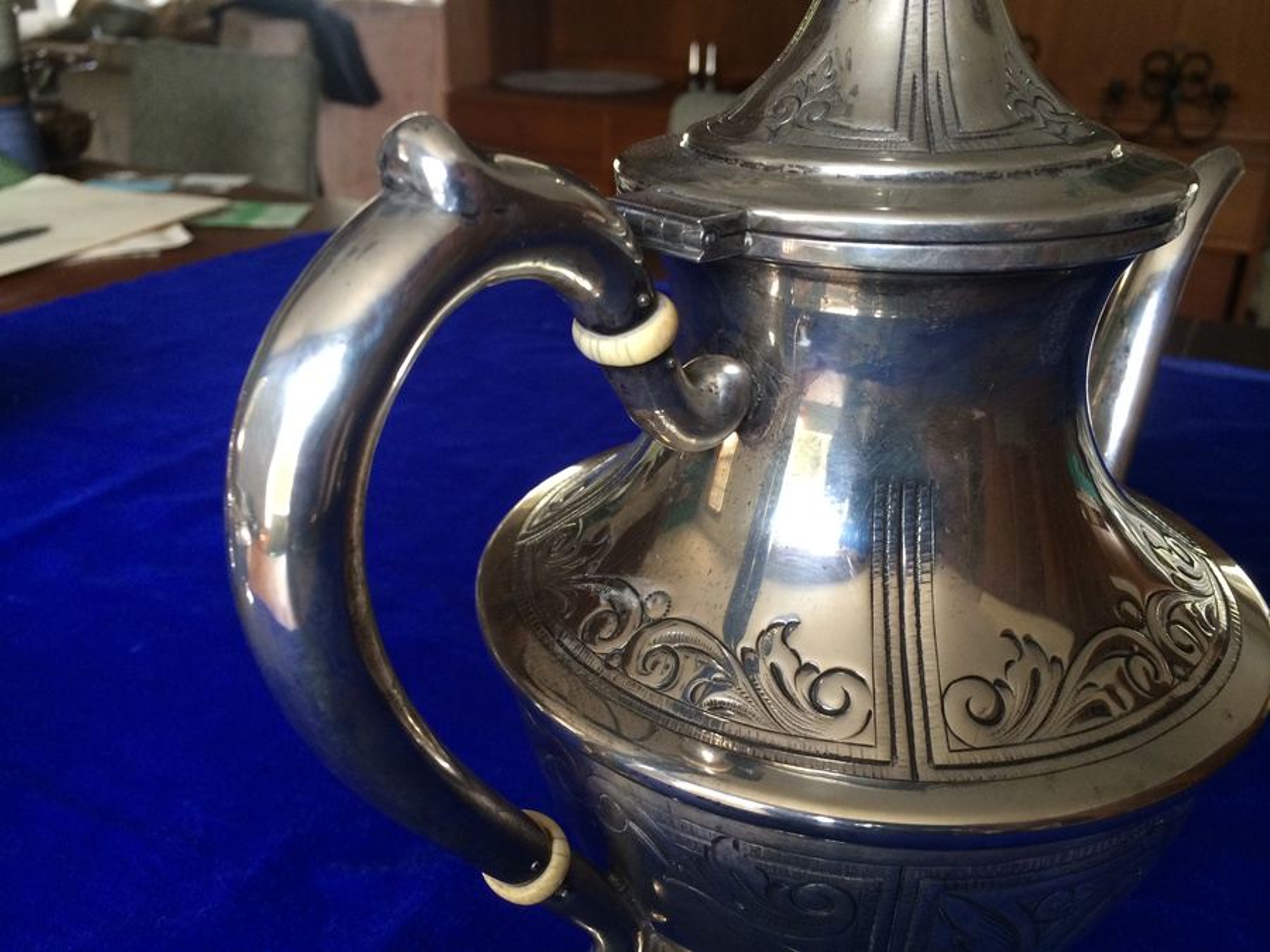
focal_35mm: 30
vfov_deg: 46.8
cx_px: 635
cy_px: 476
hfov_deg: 60.0
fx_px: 1101
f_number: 2.2
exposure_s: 1/30
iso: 64
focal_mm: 4.12
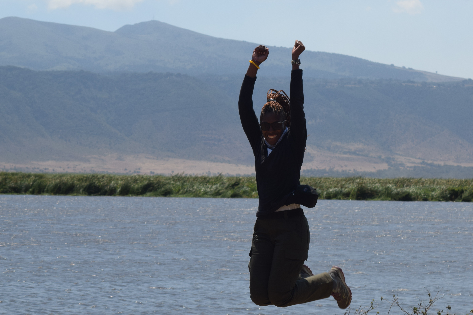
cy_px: 194
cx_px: 187
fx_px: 1861
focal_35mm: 142
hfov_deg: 14.5
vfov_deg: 9.7
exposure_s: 1/500
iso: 200
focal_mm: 75
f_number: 5.6
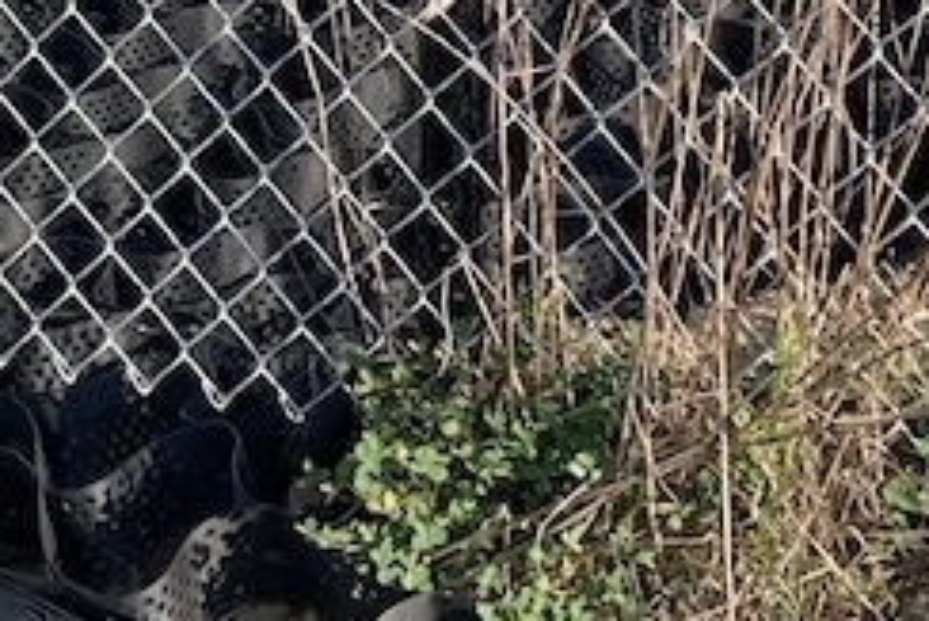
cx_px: -46
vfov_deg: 9.6
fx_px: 3692
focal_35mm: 143
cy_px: 171
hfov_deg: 14.1
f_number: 1.8
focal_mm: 3.99
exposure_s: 1/852
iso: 20
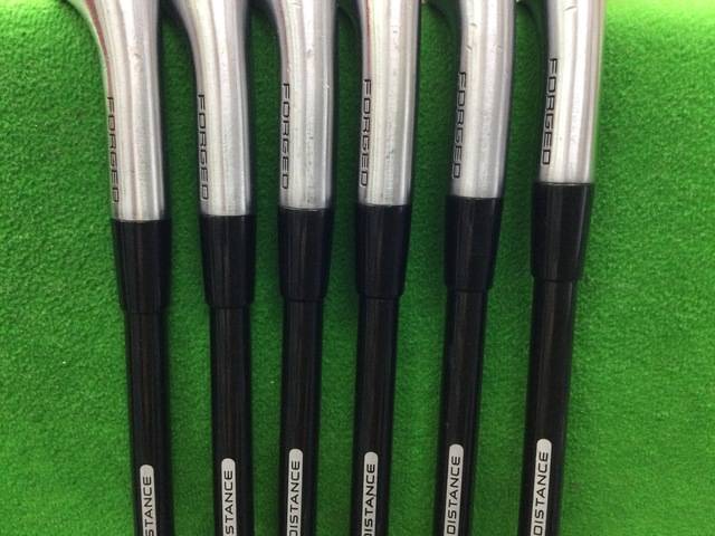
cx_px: 358
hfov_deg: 58.4
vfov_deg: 45.4
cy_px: 268
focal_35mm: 31
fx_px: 640
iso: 200
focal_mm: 3.3
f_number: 2.4
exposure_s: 1/24
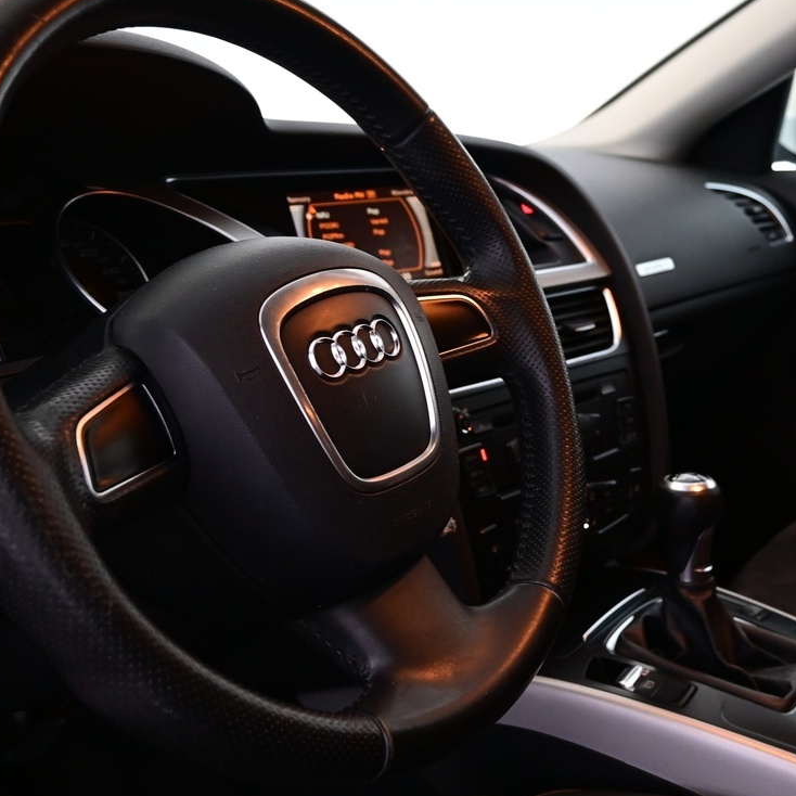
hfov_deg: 36.9
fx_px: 1171
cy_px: 444
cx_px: 566
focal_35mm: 45
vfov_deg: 37.5
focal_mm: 16
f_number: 3.5
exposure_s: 1/25
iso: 1000
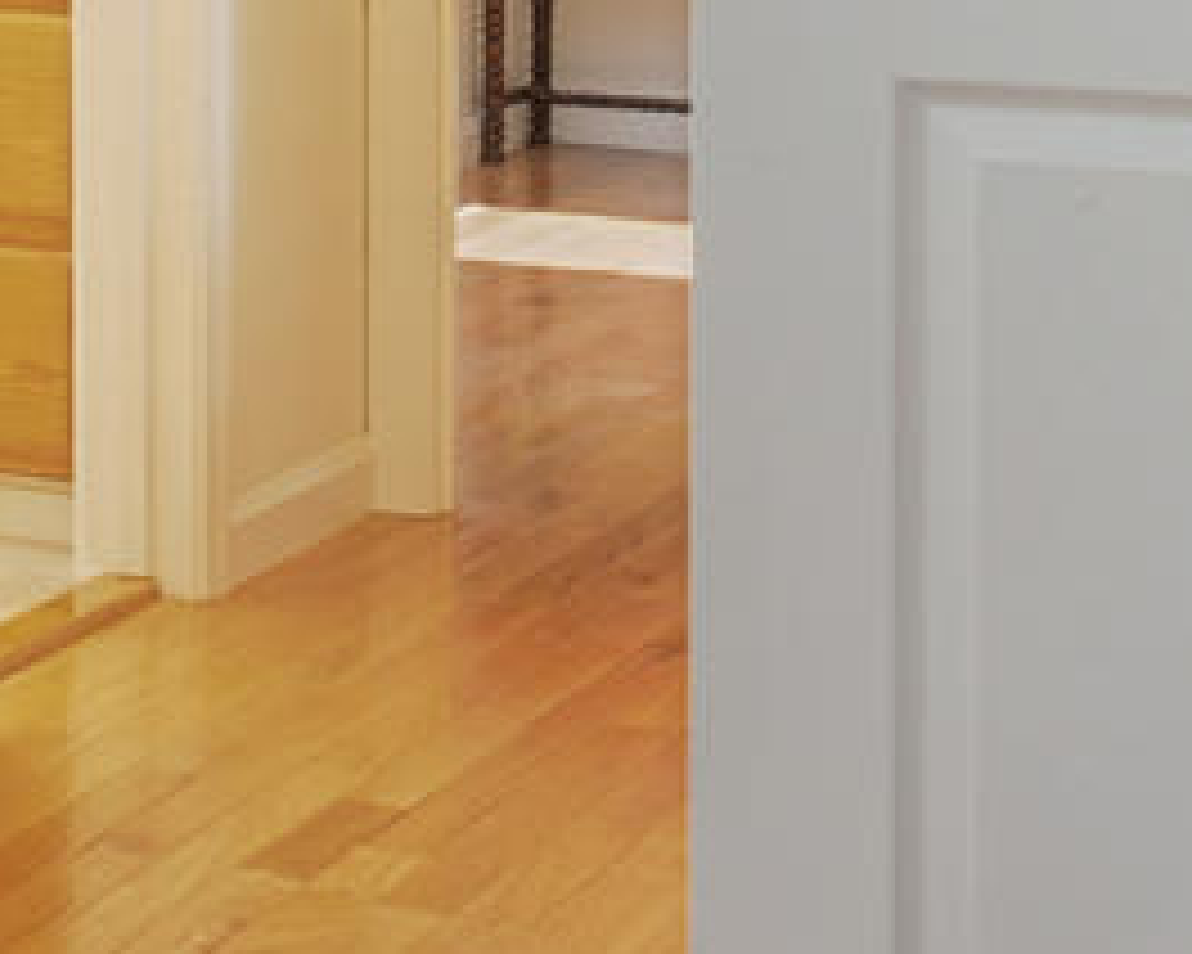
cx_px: -1882
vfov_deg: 11.3
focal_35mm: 129
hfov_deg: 11.6
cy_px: -612
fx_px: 4551
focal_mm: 19
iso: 200
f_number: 8
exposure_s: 1/1.25
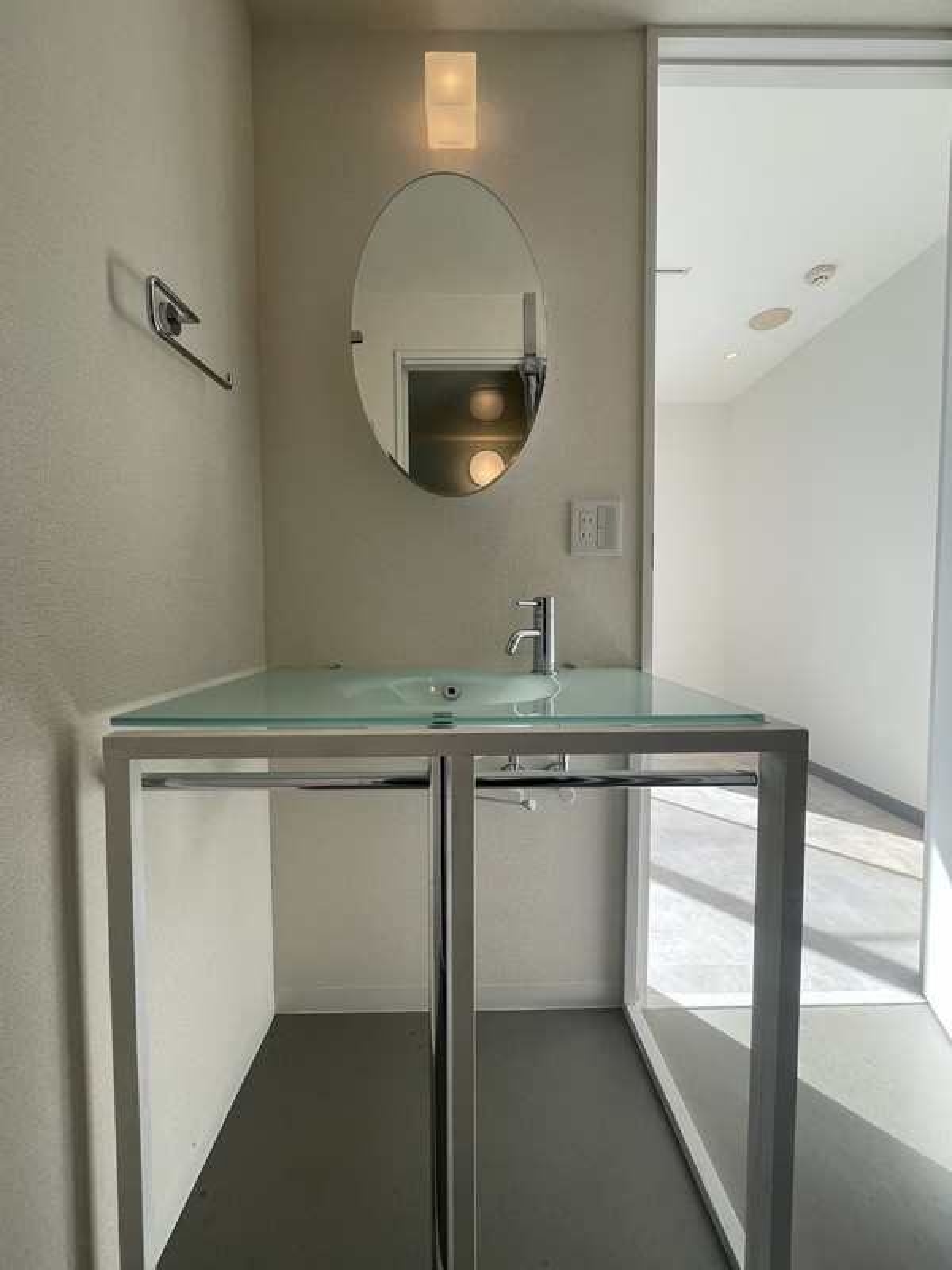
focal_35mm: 14
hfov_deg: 85.7
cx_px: 476
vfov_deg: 102.1
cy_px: 635
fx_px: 513
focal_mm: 1.55
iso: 25
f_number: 2.4
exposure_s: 1/158
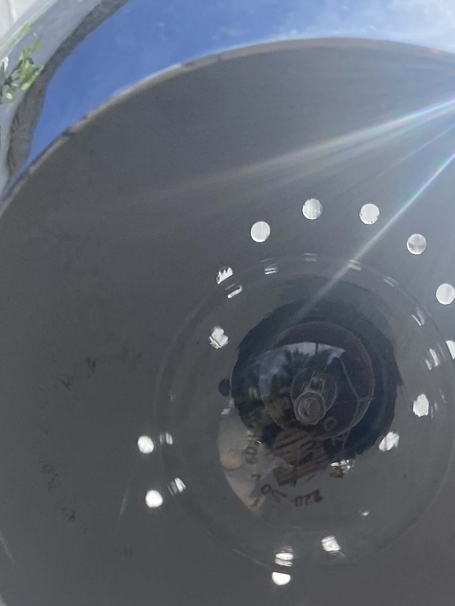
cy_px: 731
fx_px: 1104
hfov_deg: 23.3
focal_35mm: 63
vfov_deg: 27.1
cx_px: 247
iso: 32
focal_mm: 4.25
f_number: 1.8
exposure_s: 1/2222
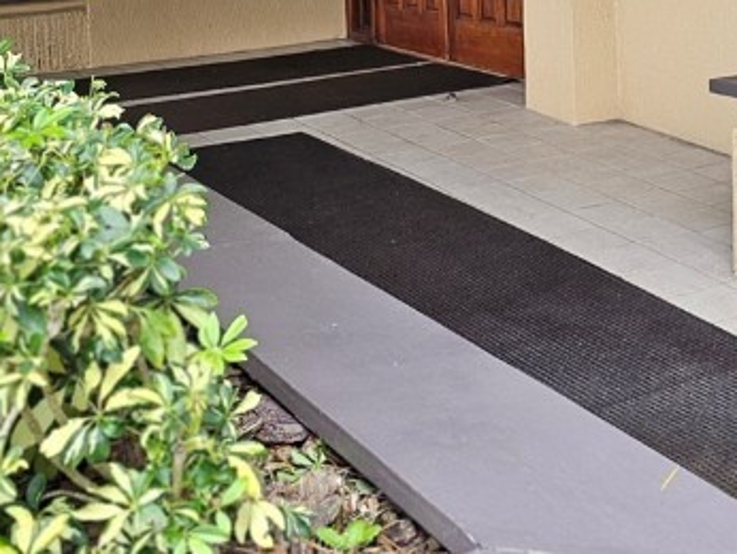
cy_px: -126
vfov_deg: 20.2
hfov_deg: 28.1
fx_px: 1449
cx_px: 558
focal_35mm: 68
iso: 64
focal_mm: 6.3
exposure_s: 1/120
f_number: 1.7
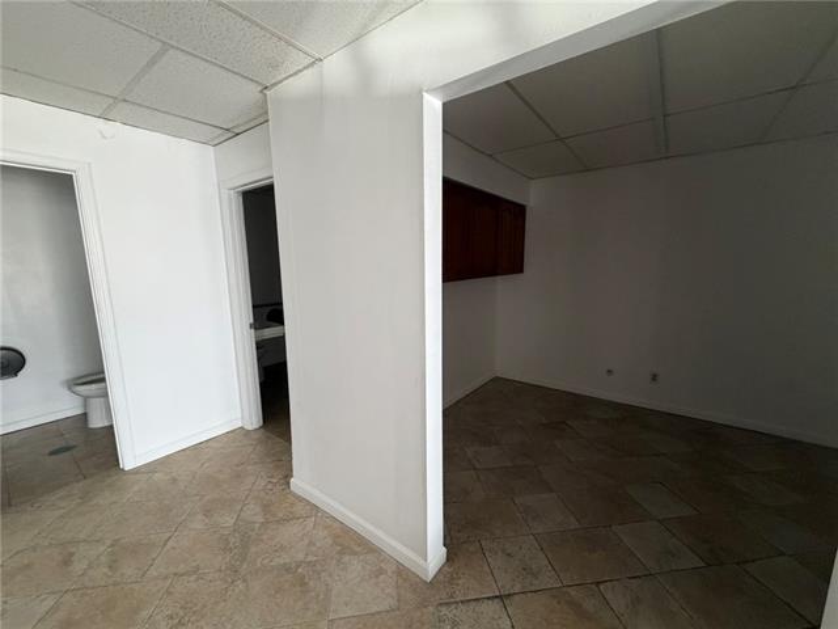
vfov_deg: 85.7
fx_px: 339
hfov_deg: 102.1
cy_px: 314
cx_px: 419
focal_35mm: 14
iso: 200
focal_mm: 2.22
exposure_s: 1/60
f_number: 2.2
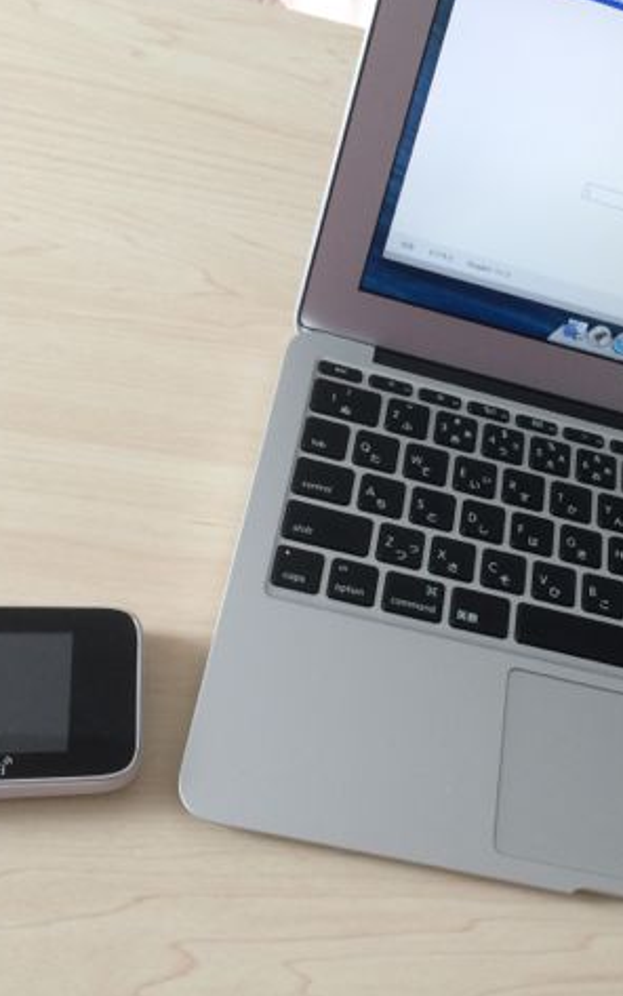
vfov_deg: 46.2
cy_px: 495
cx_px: 446
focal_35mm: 43
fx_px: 1167
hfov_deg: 29.5
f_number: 2.2
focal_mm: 4.12
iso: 50
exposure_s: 1/30
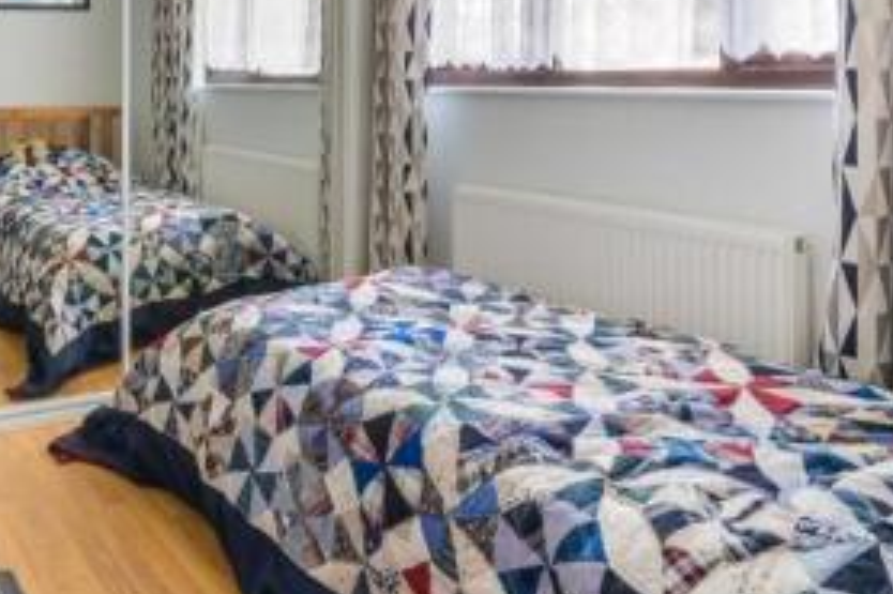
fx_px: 847
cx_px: 164
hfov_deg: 51.7
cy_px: 85
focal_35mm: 34
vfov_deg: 36.7
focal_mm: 14.5
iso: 400
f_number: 16
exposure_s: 1/3
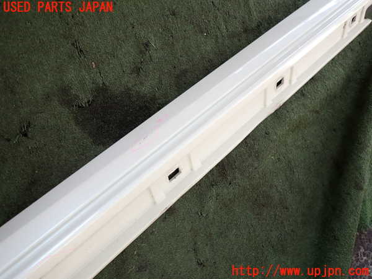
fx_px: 269
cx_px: 186
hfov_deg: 69.4
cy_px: 140
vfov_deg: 54.9
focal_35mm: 25
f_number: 2
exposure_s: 1/60
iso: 100
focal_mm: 4.5
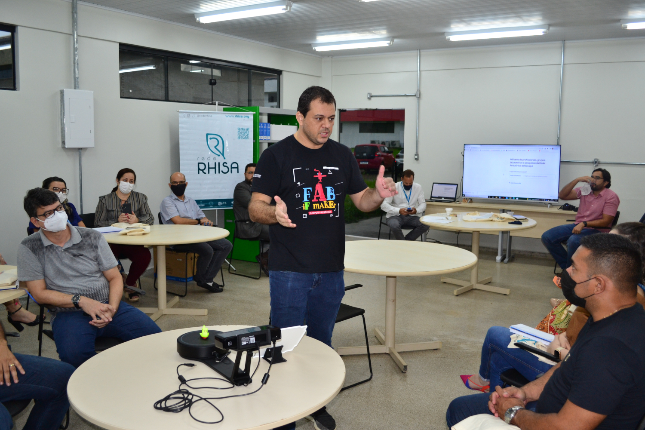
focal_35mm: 30
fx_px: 537
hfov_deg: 61.9
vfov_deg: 43.6
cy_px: 215
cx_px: 322
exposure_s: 1/125
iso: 560
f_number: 3.8
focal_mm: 20
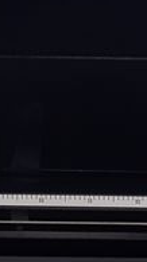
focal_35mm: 152
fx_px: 1054
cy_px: 205
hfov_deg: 8.0
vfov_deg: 14.1
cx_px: 38
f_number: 1.9
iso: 160
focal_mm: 3.6
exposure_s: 1/50
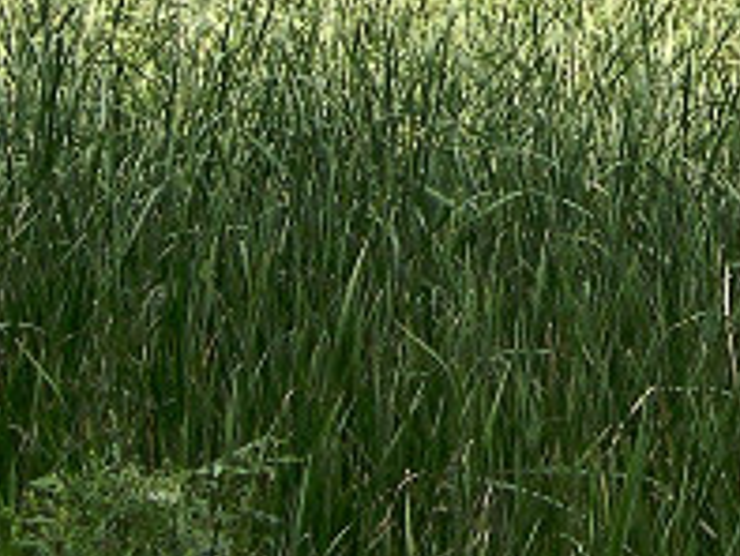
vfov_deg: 8.8
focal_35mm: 164
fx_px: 3508
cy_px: -372
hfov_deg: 11.9
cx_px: 706
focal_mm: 8
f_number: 2.8
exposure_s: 1/510
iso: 100
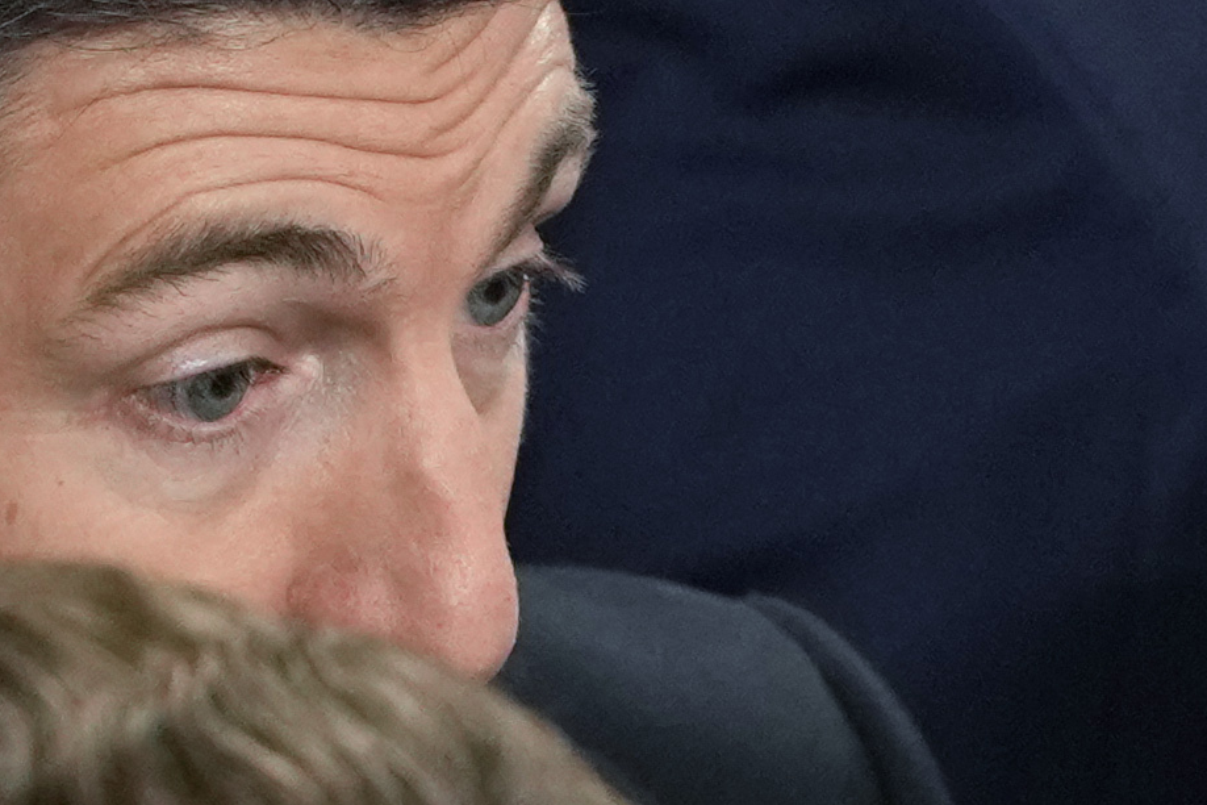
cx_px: 2215
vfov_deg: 0.5
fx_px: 92261
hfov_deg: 0.7
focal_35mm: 2752
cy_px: 1894
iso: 1600
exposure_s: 1/320
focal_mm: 300
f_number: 2.8
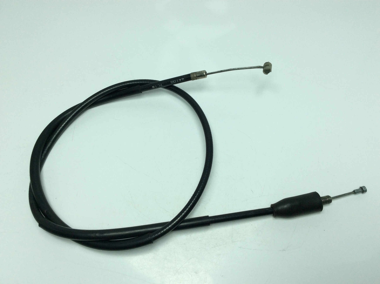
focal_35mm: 32
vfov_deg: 44.1
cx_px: 190
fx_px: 351
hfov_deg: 56.9
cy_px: 142
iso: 32
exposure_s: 1/583
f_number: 2.4
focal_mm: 3.3
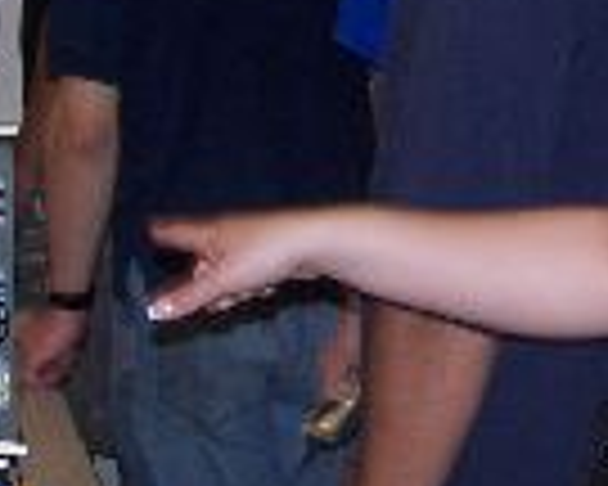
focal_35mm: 187
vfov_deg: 8.2
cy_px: -126
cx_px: 644
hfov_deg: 10.2
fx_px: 3365
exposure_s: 1/60
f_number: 2.8
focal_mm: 6.7
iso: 140
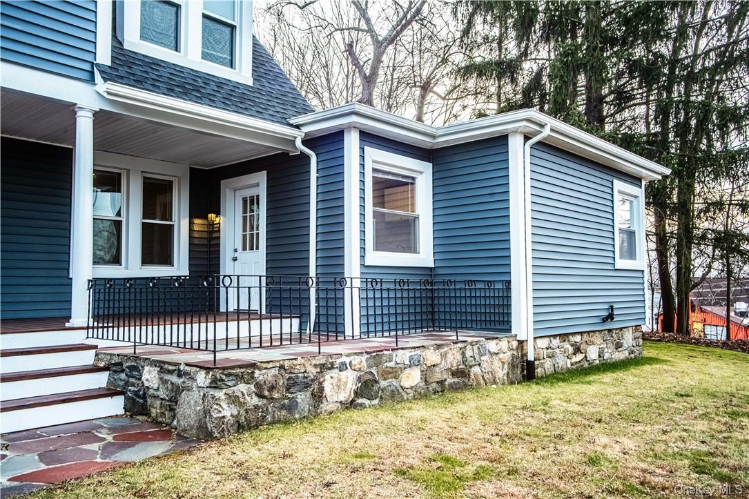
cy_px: 250
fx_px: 624
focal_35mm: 30
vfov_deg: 43.6
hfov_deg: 61.9
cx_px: 374
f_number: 11
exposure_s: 1/1000
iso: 6400
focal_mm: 30
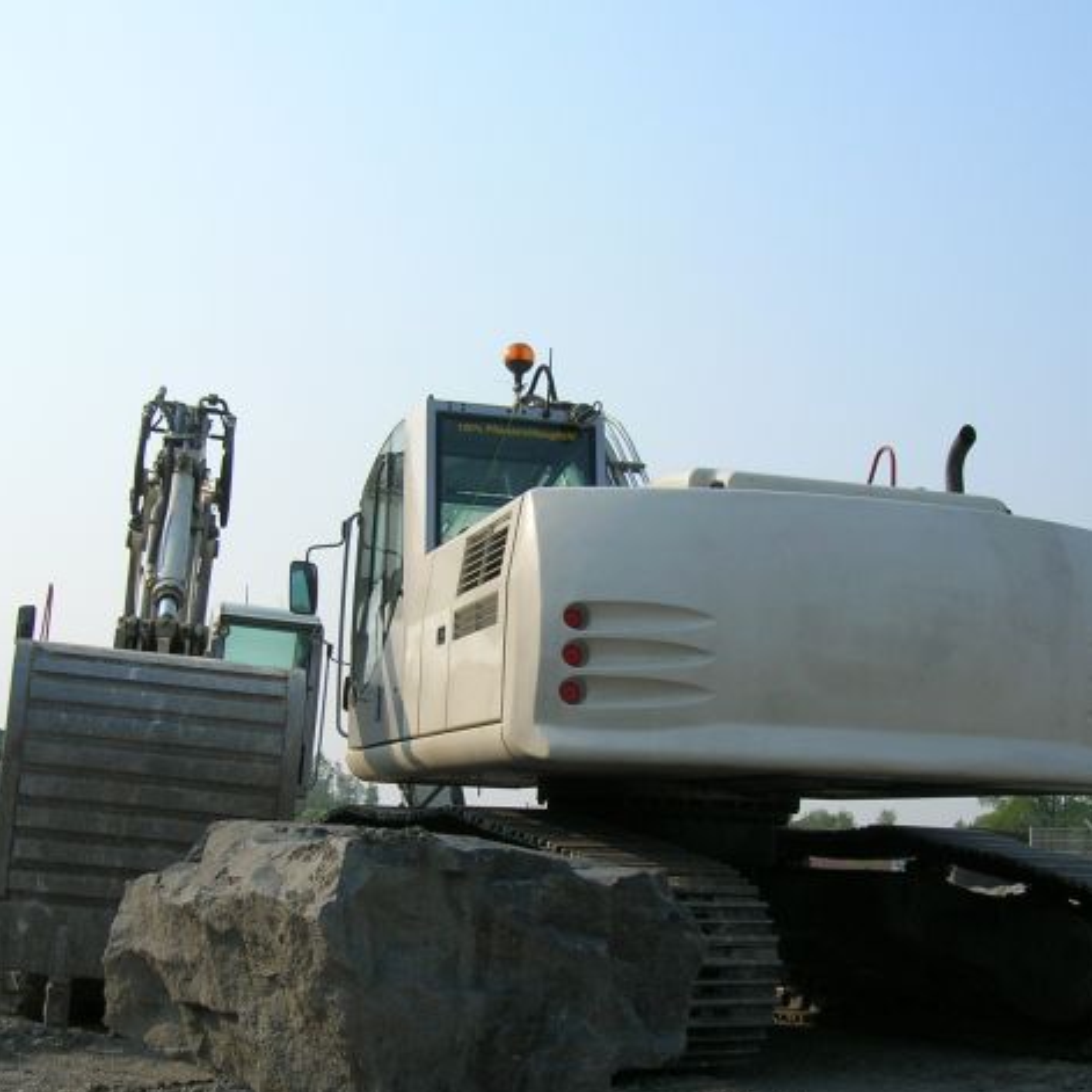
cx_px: 549
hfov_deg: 33.4
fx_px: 1820
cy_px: 654
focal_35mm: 51
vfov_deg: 33.3
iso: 50
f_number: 4.9
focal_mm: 5.7
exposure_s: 1/388
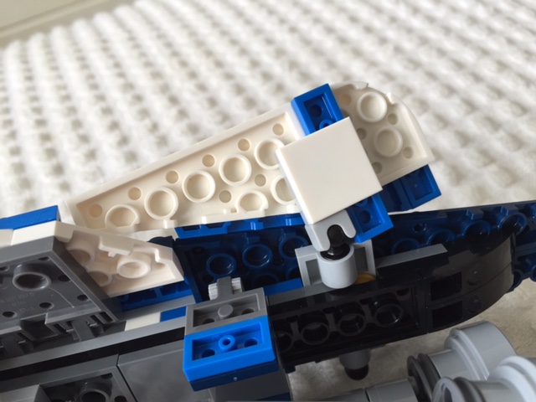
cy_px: 201
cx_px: 268
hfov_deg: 61.7
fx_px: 449
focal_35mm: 29
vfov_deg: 48.2
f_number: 2.2
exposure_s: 1/60
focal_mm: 4.15
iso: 32
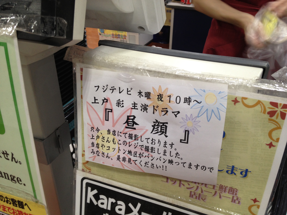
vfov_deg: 40.7
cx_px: 144
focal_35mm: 35
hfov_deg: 52.6
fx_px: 290
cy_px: 108
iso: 80
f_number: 2.4
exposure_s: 1/20
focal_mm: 4.28
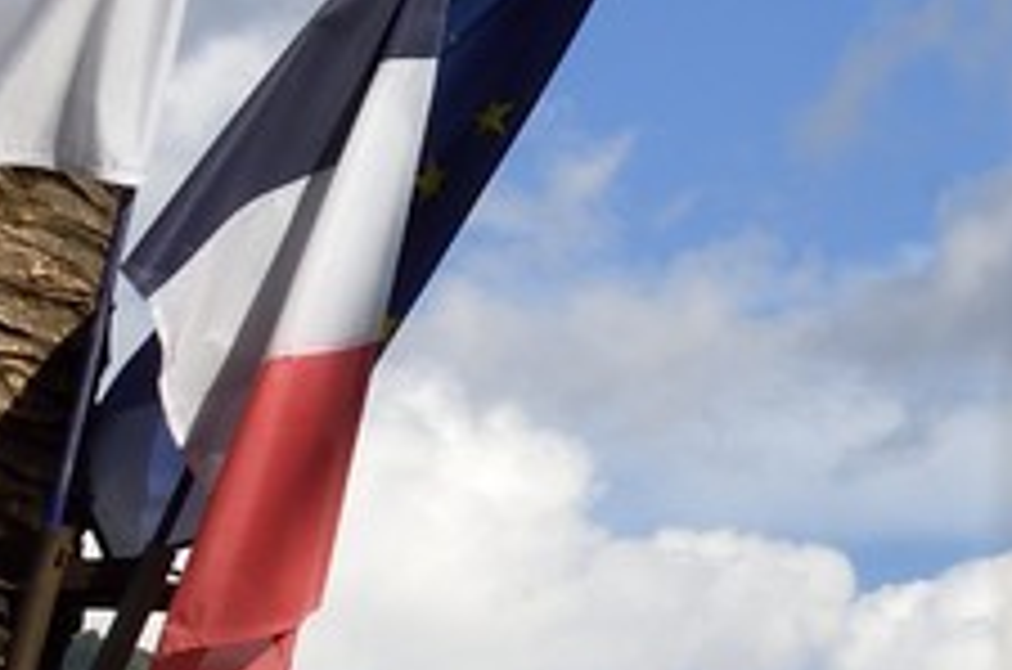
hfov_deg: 8.0
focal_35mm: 228
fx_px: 6396
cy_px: 585
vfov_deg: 6.0
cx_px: 2825
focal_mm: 32
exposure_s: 1/200
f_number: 16
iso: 200
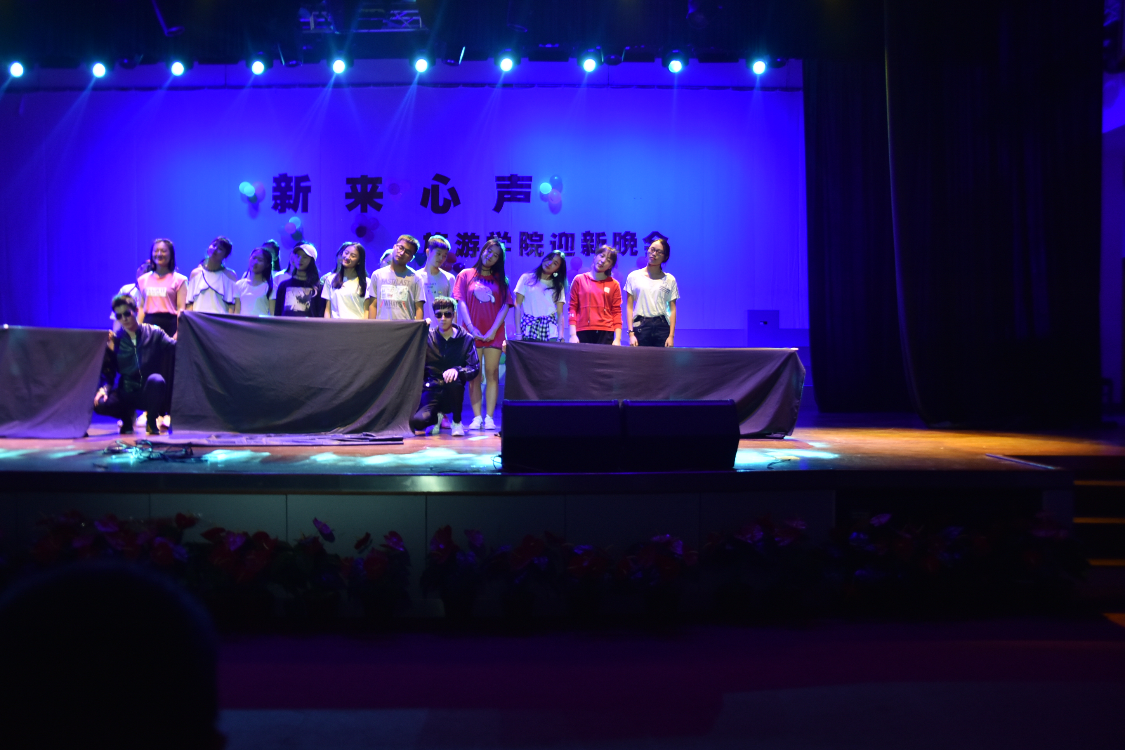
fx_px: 969
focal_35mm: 31
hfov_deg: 60.3
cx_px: 546
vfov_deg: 42.3
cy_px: 371
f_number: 3.5
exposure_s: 1/80
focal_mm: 20
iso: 640
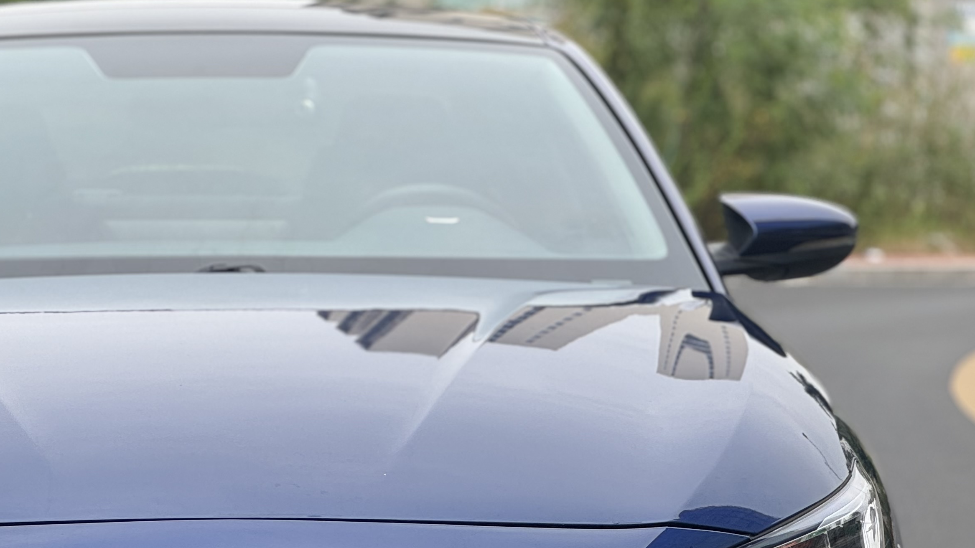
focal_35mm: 145
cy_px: 460
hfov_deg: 14.7
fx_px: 3748
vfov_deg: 8.3
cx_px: 206
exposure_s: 1/162
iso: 25
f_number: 2.8
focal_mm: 9
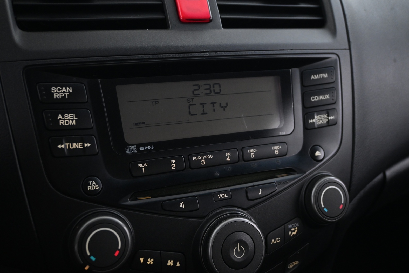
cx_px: 209
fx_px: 429
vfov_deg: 35.3
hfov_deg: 51.0
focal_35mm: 38
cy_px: 134
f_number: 4.2
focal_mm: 24.5
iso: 1600
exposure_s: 1/10
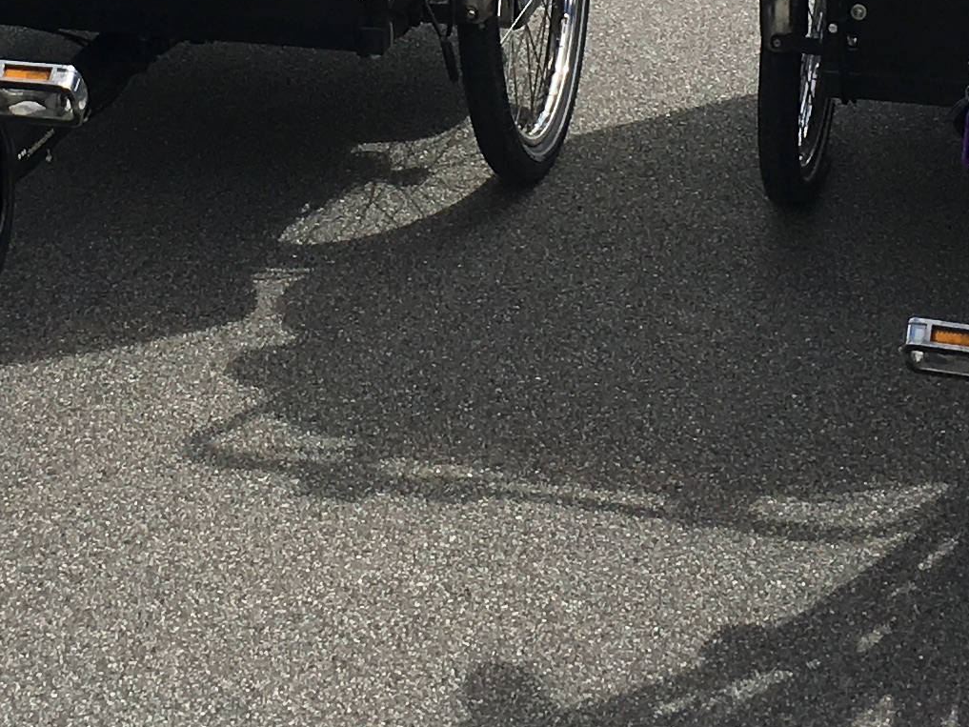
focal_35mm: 115
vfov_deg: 12.3
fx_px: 3220
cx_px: 320
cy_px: -373
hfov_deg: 17.1
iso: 25
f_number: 2.2
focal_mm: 4.15
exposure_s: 1/1637
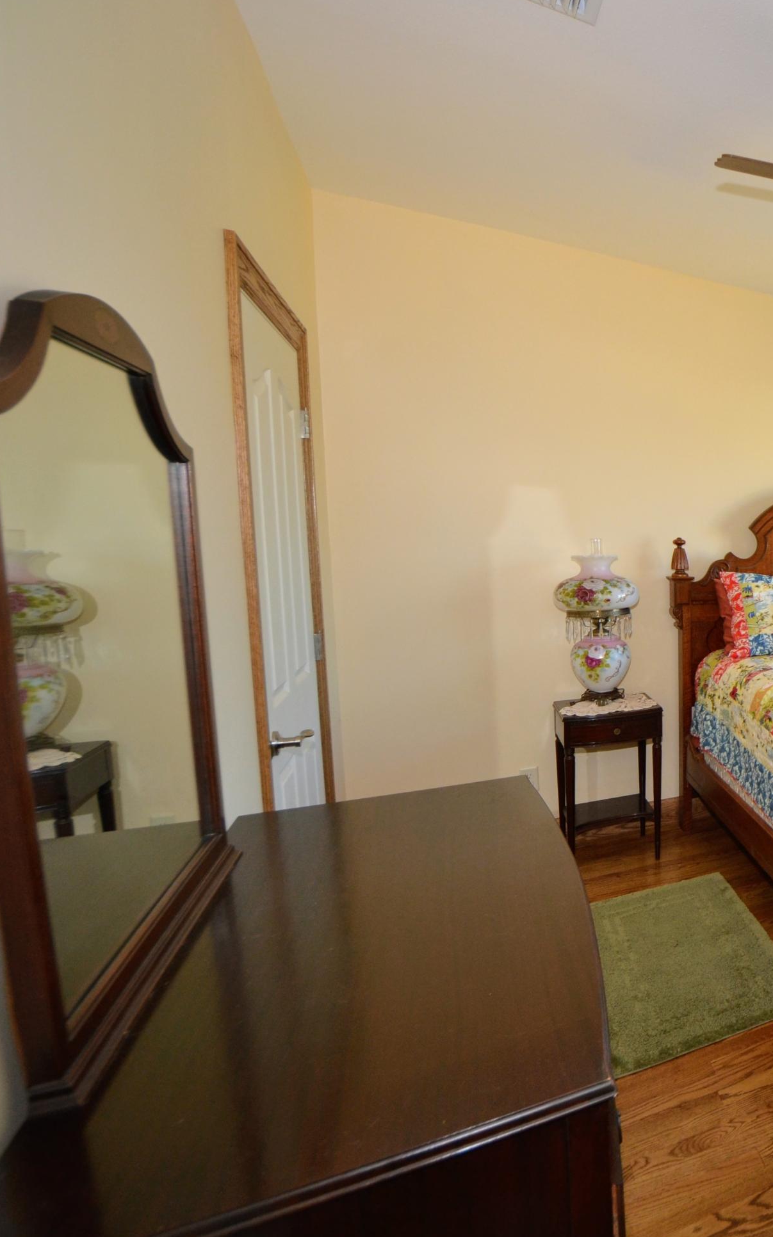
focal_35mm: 19
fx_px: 640
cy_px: 614
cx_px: 926
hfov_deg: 41.9
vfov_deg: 88.0
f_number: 4.5
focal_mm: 8
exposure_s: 1/60
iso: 400
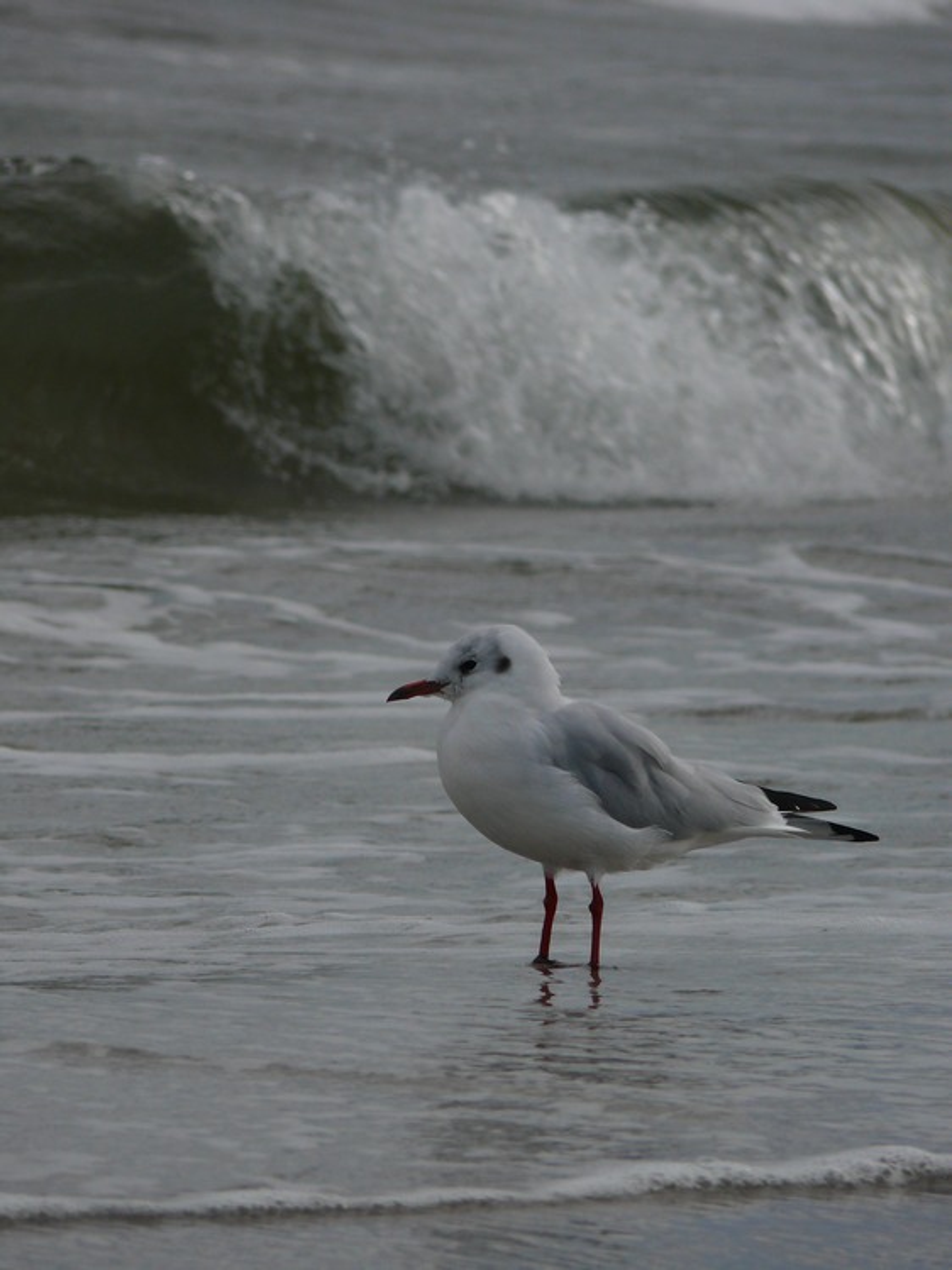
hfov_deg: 3.5
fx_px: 15410
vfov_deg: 4.7
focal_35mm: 420
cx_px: 476
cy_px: 635
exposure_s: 1/320
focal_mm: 88.8
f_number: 5.6
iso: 100
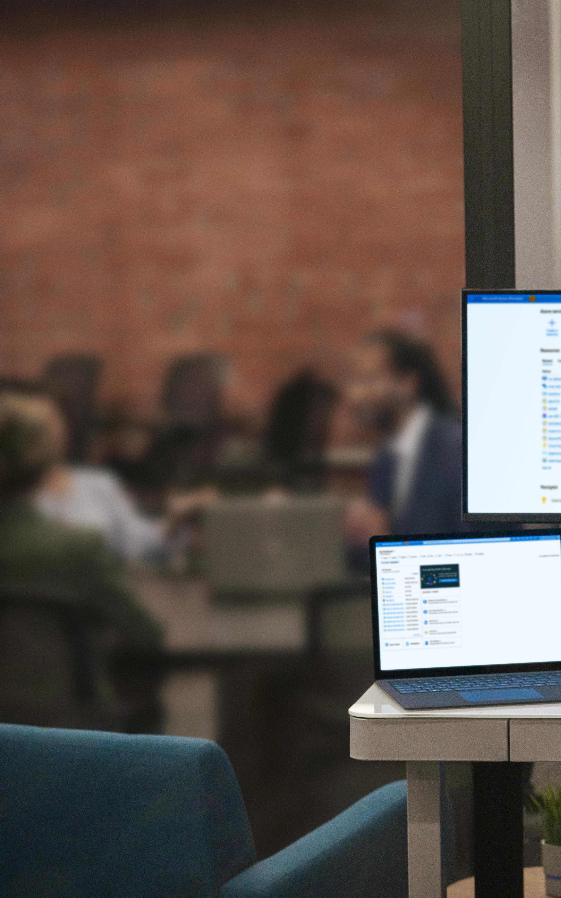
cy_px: 449
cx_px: 588
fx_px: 3180
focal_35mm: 130
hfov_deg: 10.0
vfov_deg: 16.1
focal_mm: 85
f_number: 4.5
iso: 6400
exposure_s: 1/500
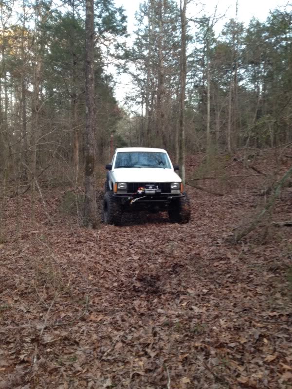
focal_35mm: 35
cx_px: 146
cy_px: 194
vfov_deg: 52.6
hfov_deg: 40.7
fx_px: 394
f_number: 2.4
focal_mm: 4.3
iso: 100
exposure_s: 1/20
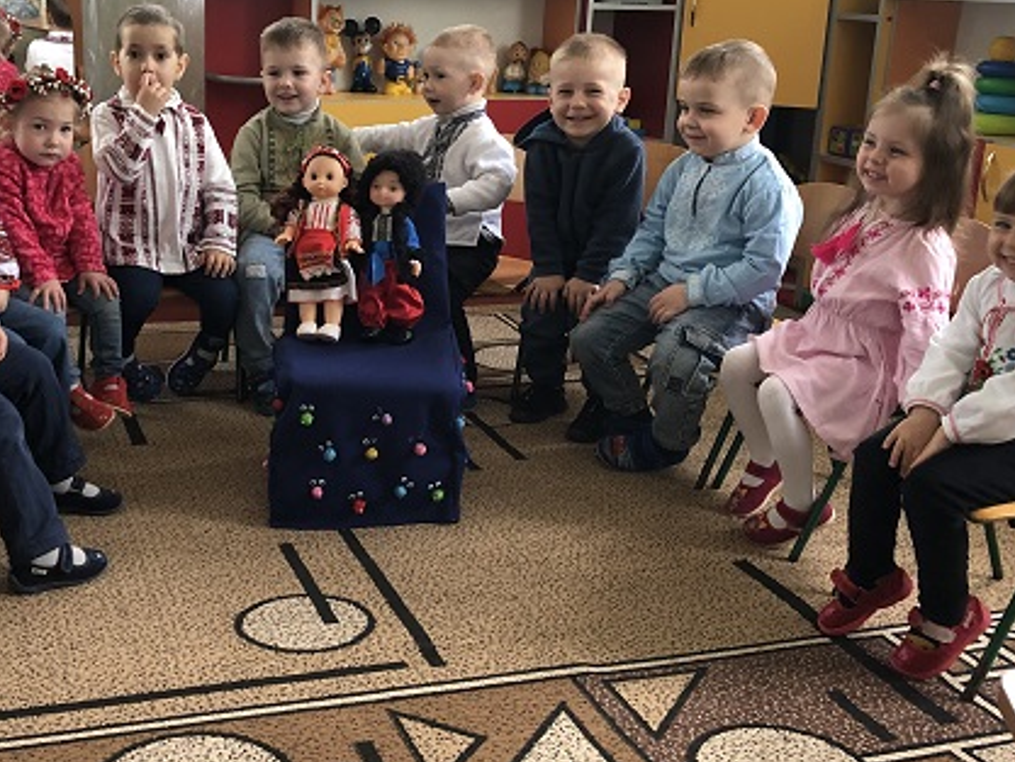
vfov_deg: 33.6
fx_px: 1261
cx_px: 360
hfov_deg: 43.4
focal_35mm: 43
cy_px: 338
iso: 50
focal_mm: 3.99
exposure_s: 1/15
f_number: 1.8
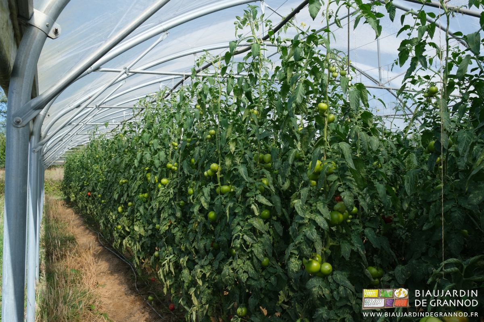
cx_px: 242
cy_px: 161
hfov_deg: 67.4
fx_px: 363
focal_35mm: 27
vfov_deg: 47.9
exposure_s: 1/350
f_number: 7.1
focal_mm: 18
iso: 320
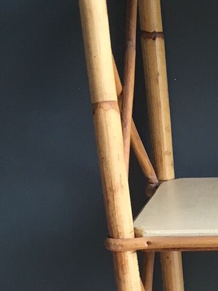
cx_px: 356
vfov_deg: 15.8
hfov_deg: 11.5
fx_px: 1025
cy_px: 311
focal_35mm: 122
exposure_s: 1/33
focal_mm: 4.15
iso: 32
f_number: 2.2
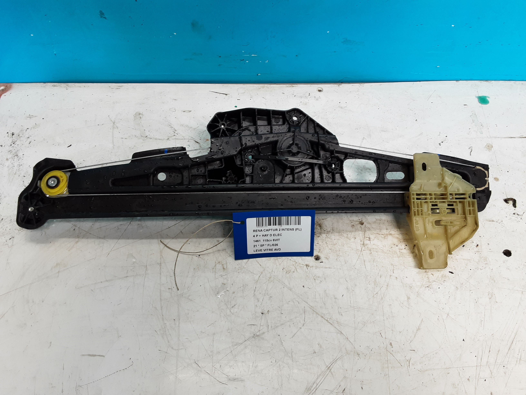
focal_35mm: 27
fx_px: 410
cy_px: 198
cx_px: 263
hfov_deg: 65.3
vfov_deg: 51.4
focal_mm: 2.91
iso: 64
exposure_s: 1/50
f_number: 1.9
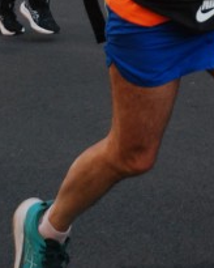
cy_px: -97
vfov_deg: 9.2
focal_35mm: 206
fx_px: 1631
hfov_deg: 7.5
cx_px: 238
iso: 1000
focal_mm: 50
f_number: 5
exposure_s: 1/800
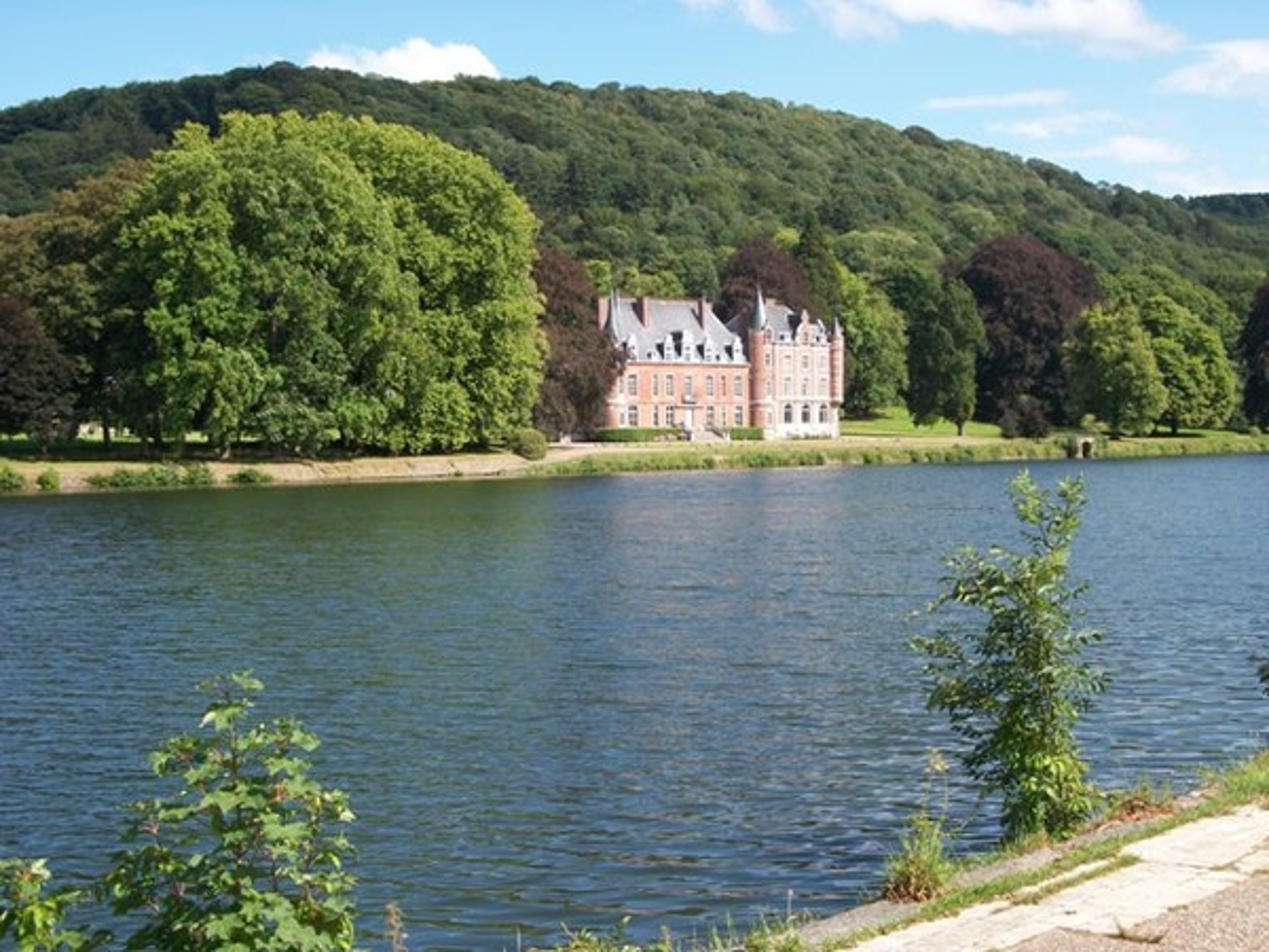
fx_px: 1833
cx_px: 634
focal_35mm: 50
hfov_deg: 38.2
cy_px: 476
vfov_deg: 29.1
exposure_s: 1/640
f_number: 3.6
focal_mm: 8.8
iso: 80
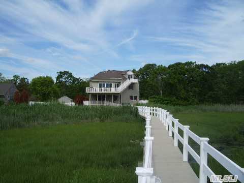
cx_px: 122
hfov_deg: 52.6
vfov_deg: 40.7
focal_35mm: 35
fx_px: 247
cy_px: 92
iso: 50
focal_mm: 5.8
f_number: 4.3
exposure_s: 1/500
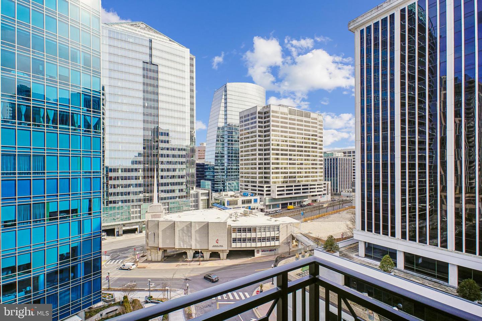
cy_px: 160
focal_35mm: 16
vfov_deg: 72.1
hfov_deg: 95.0
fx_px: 221
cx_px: 241
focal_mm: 11
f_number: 4.5
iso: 100
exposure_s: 1/500
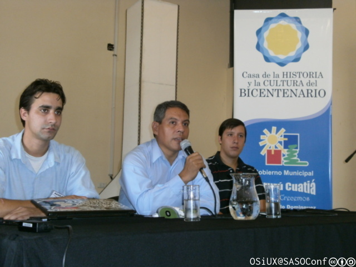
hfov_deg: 41.2
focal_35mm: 46
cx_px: 178
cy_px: 134
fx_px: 473
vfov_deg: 31.5
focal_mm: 8.1
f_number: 3.8
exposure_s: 1/40
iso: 200
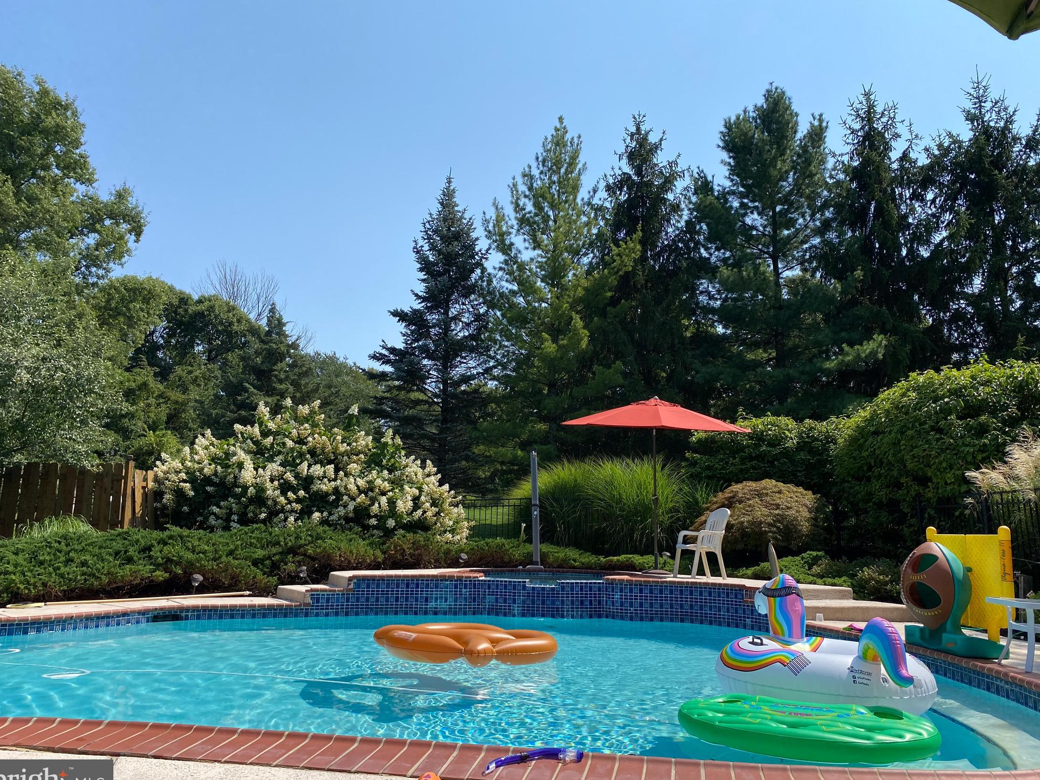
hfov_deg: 65.3
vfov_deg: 51.4
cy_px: 398
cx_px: 522
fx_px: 811
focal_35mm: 27
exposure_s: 1/2967
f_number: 1.8
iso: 32
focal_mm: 4.25
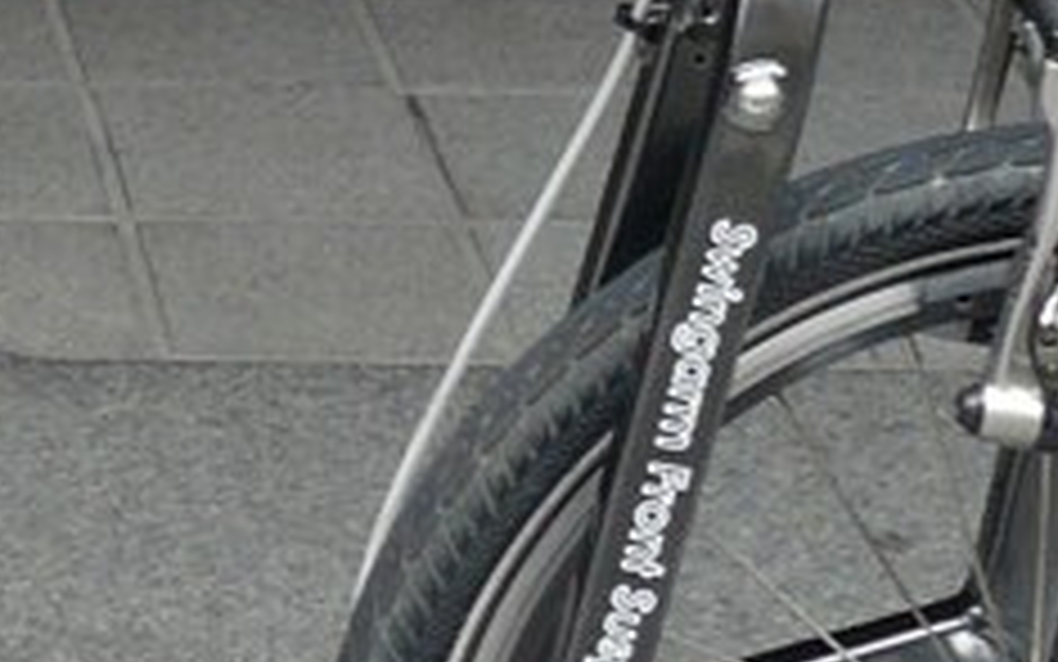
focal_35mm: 211
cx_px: -720
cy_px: -54
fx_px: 6085
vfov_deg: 6.2
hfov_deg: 9.5
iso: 100
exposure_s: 1/80
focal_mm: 6.4
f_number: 3.2
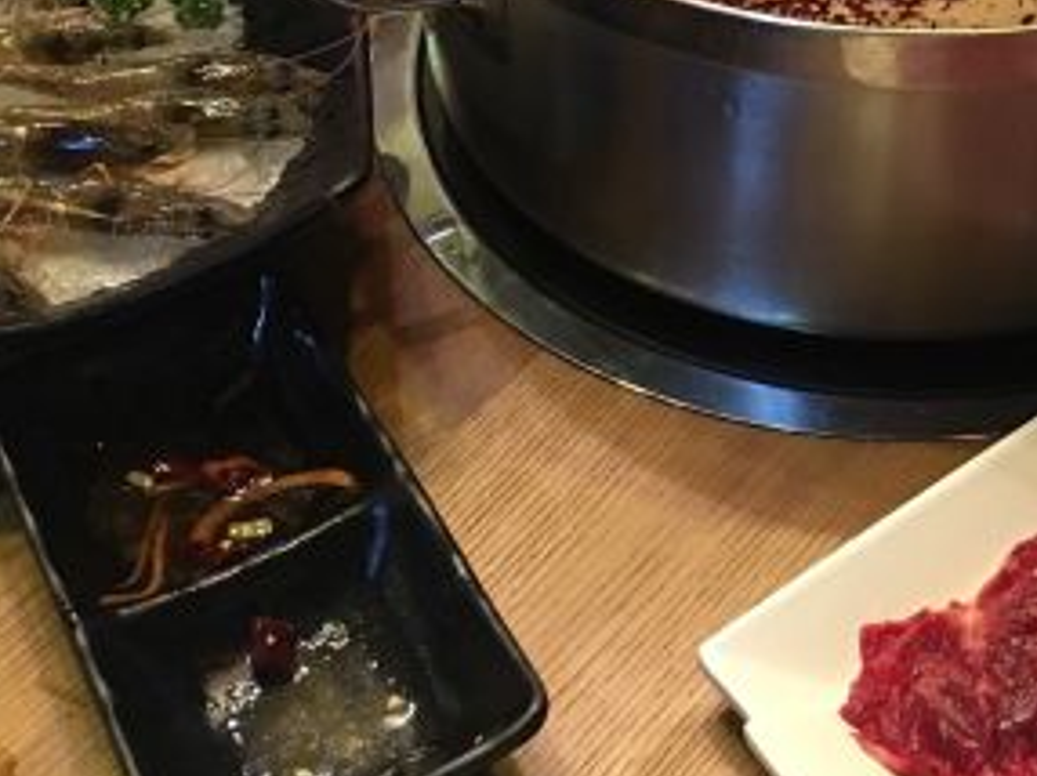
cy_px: 60
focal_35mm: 71
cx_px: 859
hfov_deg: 26.8
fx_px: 2125
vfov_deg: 20.2
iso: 200
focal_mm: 4.15
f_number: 2.2
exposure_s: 1/25
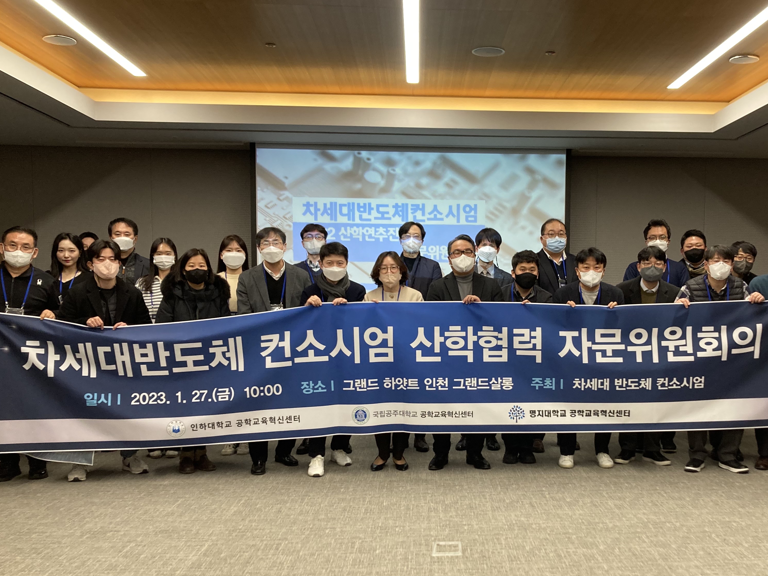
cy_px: 354
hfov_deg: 48.6
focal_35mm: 38
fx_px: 843
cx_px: 471
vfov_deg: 37.5
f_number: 1.8
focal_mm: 3.99
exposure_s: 1/60
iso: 80
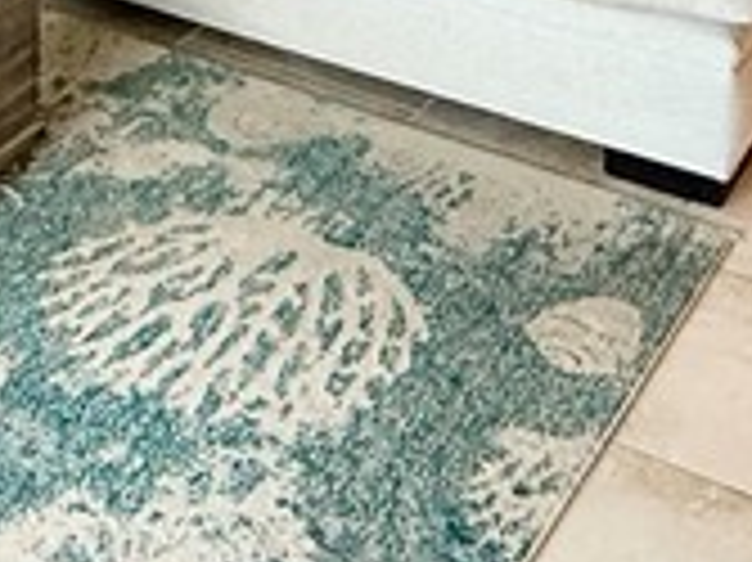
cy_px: -566
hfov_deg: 22.2
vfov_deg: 14.3
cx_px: 68
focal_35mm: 86
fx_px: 1867
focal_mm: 2.22
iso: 200
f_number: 2.2
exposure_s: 1/120
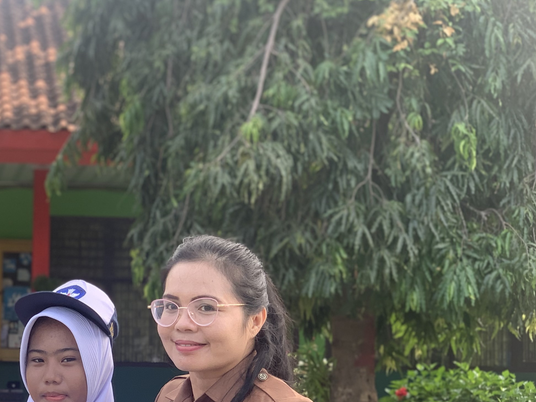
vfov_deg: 13.6
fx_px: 1672
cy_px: 338
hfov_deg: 17.8
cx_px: 17
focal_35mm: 108
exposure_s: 1/122
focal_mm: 6
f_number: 2.4
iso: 16
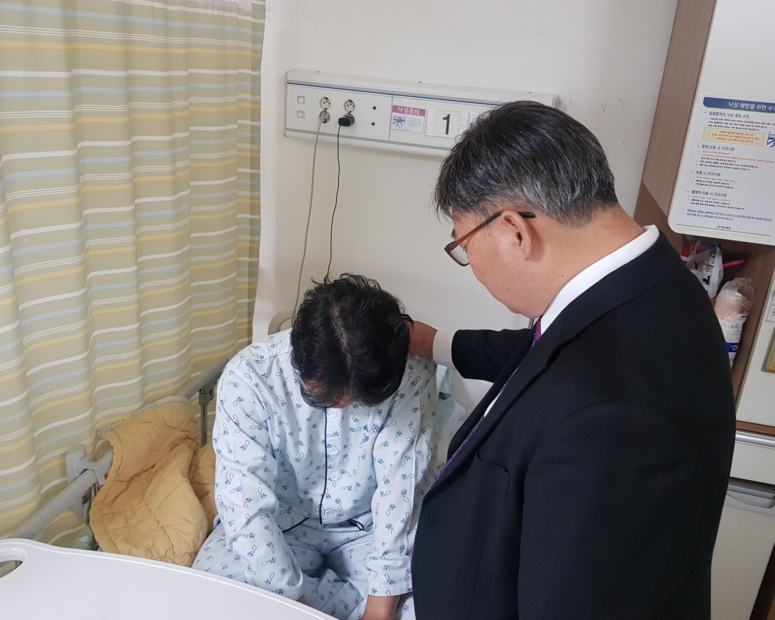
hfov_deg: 62.2
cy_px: 304
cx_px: 390
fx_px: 642
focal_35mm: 28
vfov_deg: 51.5
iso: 200
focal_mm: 4.2
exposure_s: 1/30
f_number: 1.7
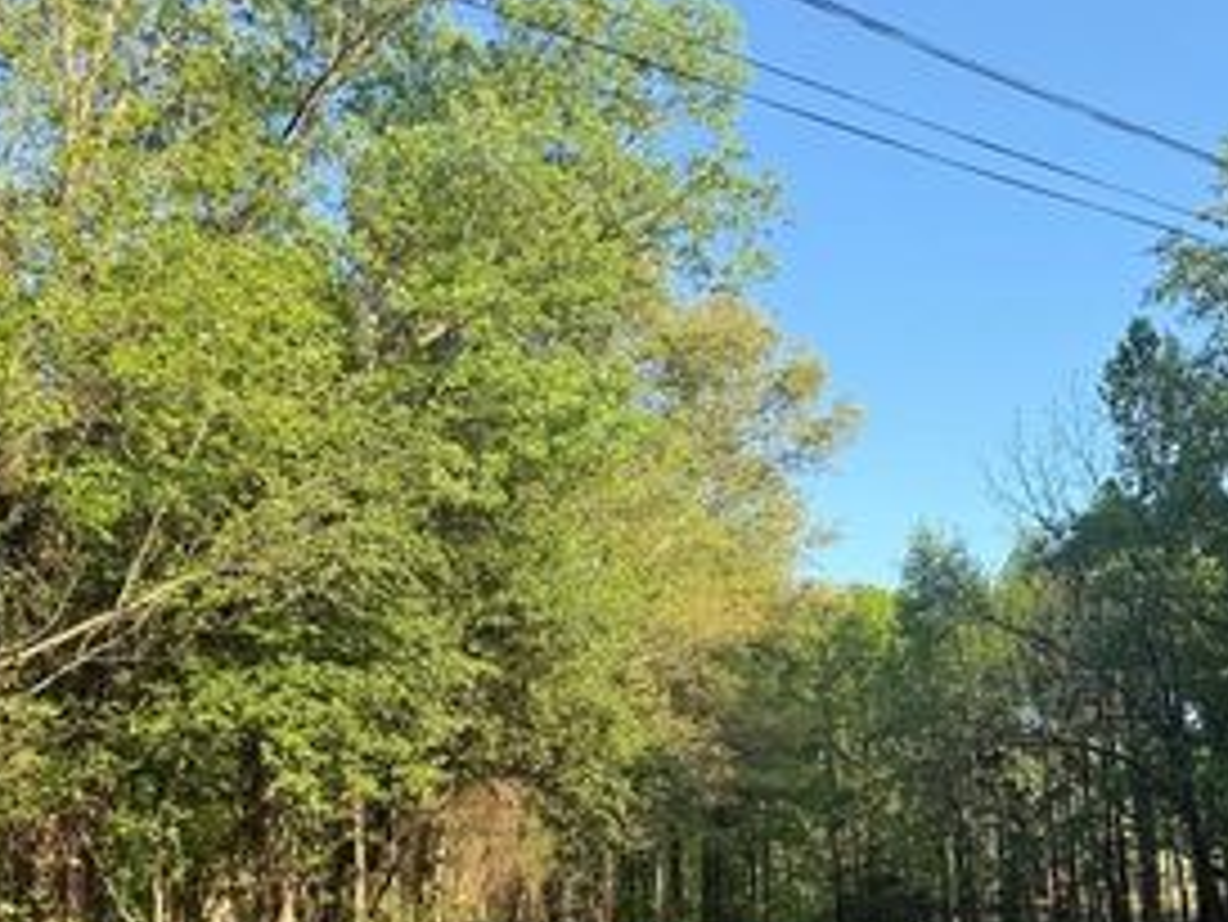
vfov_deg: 32.4
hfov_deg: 42.7
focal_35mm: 44
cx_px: 733
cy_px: 672
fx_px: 1562
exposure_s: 1/1230
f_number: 1.78
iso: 80
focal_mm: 6.76
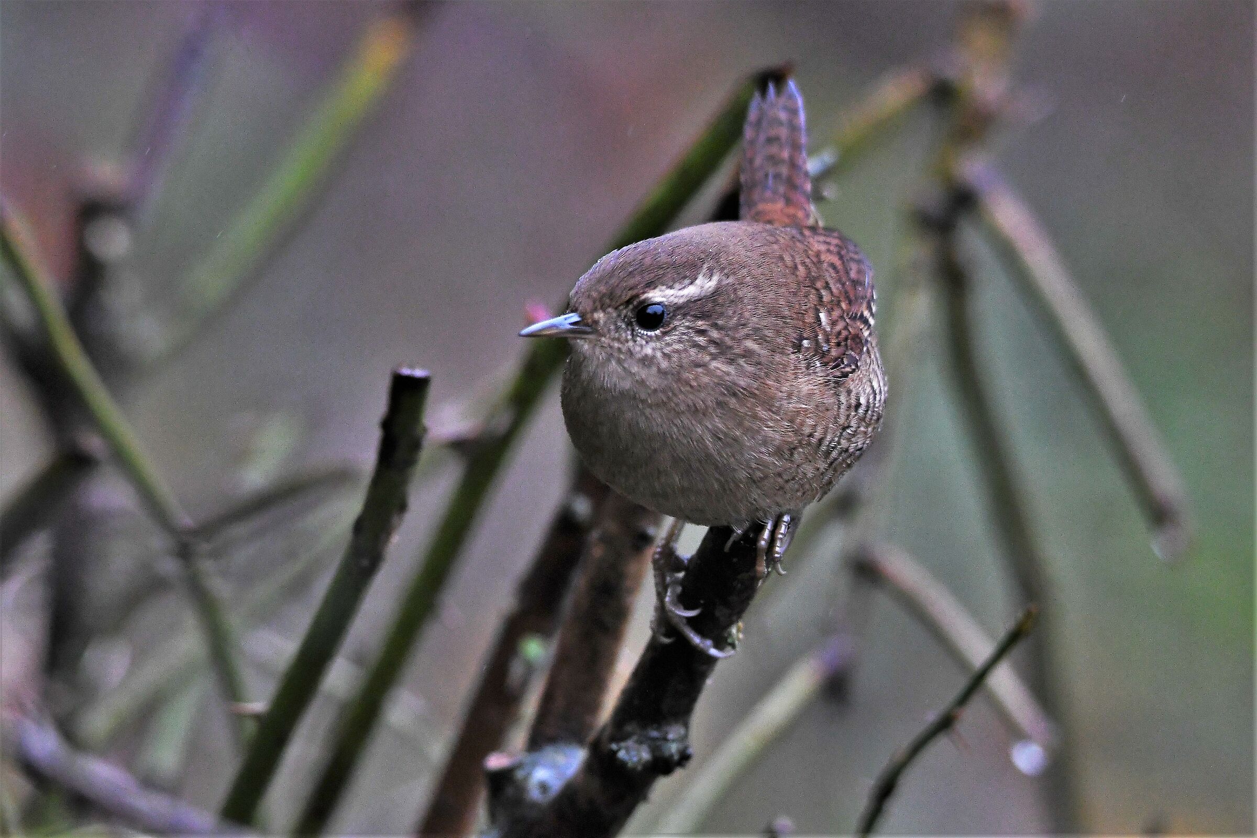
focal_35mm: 450
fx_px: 15711
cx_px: 628
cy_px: 419
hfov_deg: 4.6
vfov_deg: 3.1
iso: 2000
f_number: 5.6
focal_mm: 300
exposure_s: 1/500
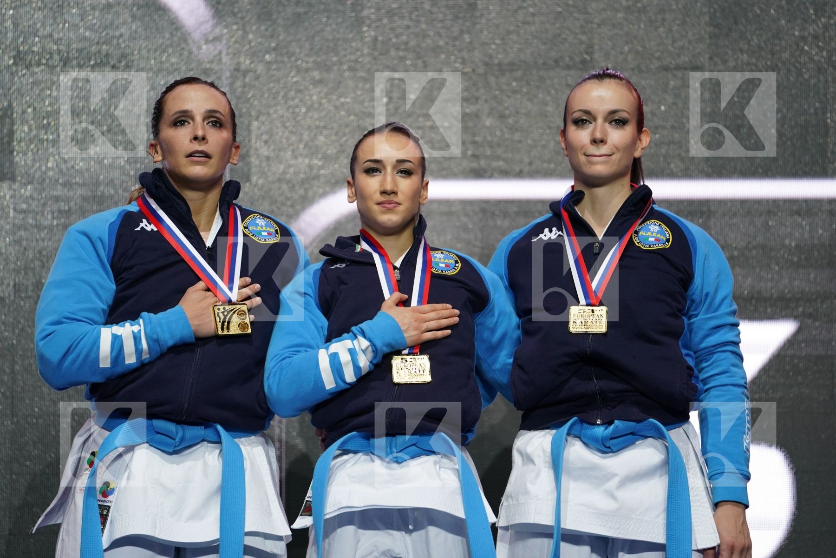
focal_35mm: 200
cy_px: 279
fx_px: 4644
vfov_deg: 6.9
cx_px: 418
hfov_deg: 10.3
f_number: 2.8
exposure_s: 1/250
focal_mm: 200
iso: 1000
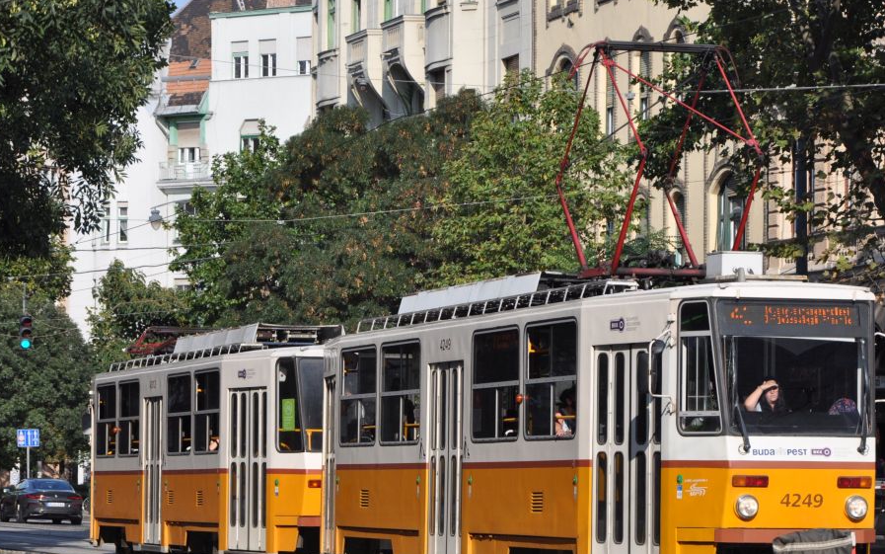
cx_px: 517
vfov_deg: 9.0
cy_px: 333
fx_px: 3522
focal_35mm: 146
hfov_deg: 14.3
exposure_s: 1/1600
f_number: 5.3
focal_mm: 80
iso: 400
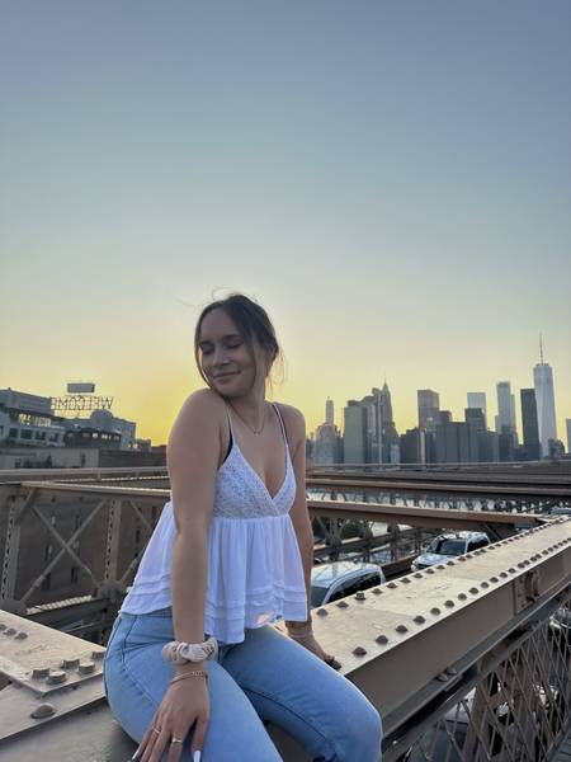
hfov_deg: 56.8
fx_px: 528
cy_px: 381
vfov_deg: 71.6
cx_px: 286
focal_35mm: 24
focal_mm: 6.86
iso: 80
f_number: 1.78
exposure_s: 1/3155
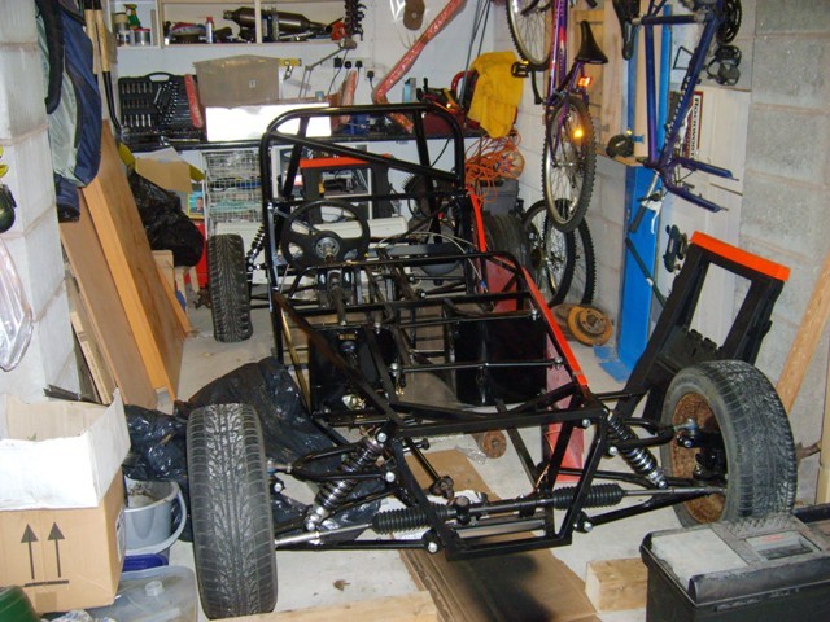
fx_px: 839
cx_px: 415
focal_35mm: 35
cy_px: 311
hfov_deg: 52.6
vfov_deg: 40.7
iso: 235
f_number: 2.8
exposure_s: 1/45
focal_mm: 5.8
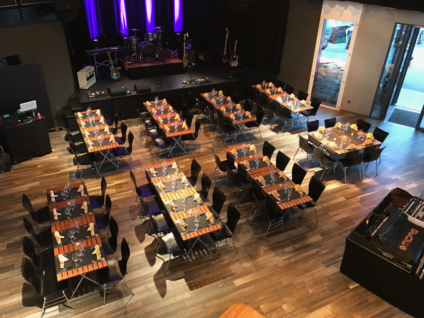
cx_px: 212
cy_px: 159
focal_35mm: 28
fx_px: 343
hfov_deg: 63.4
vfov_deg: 49.7
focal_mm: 3.99
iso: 100
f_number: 1.8
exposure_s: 1/7
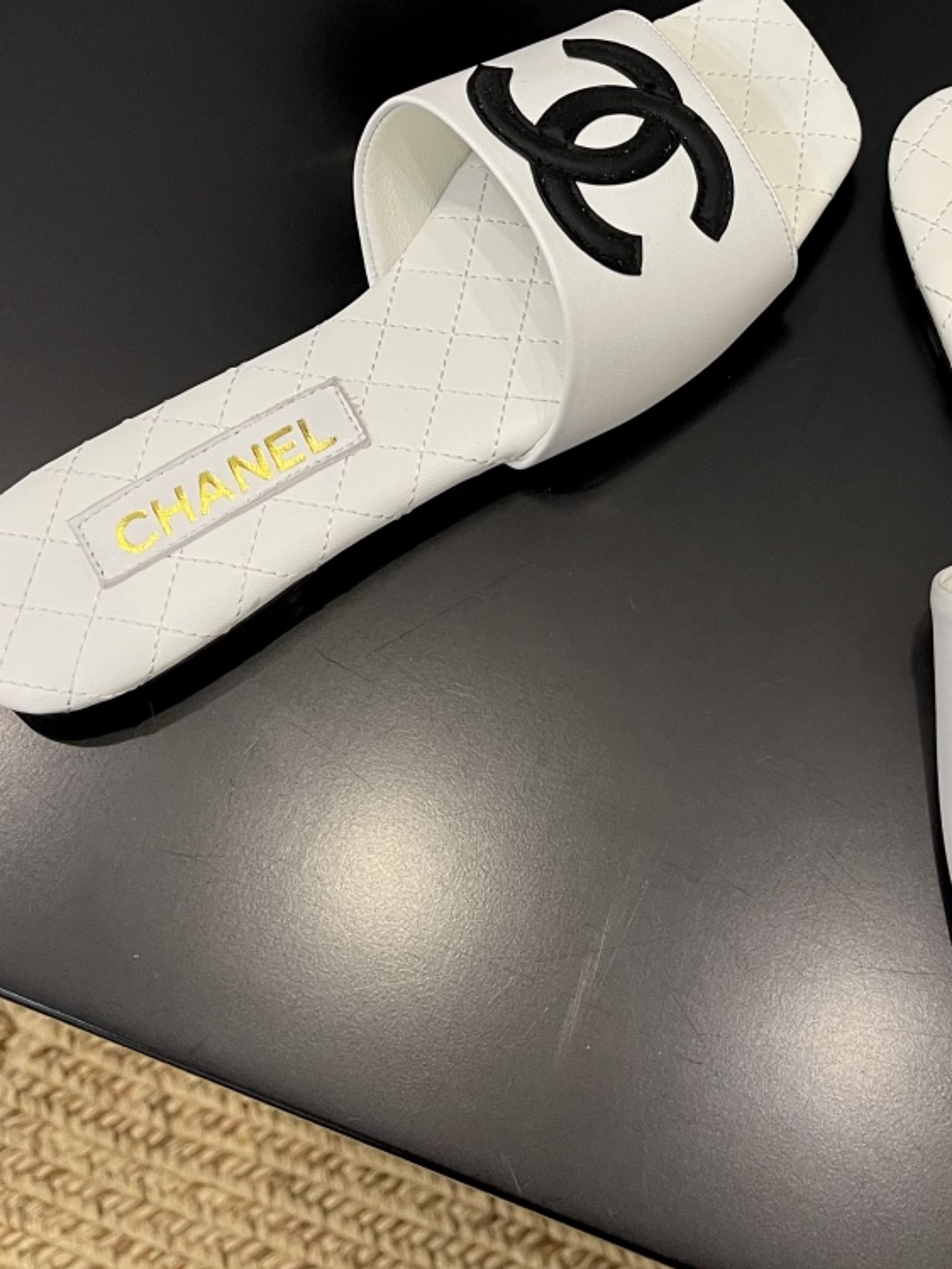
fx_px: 1833
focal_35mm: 50
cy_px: 200
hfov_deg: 28.6
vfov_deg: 36.5
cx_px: 739
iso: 125
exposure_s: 1/70
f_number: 1.6
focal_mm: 5.1
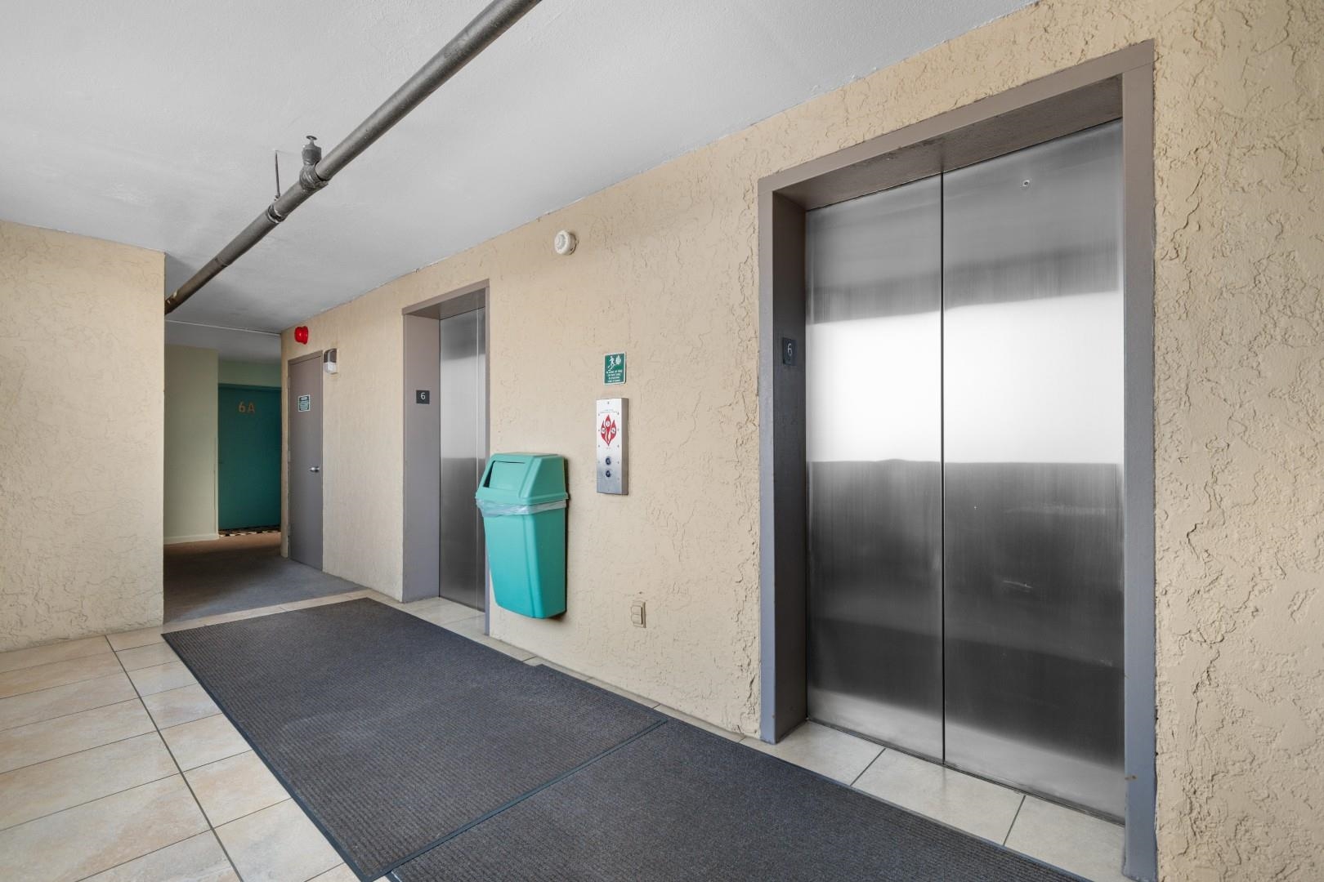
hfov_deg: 100.4
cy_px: 441
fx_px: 552
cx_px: 662
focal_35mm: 15
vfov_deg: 77.3
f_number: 4.5
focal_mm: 10
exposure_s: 1/15
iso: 100
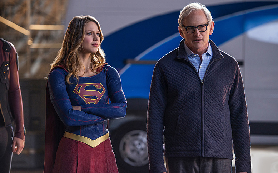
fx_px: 1045
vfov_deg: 9.5
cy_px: 81
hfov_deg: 15.1
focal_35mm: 138
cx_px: 139
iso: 1000
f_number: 2.8
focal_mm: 135
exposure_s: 1/160
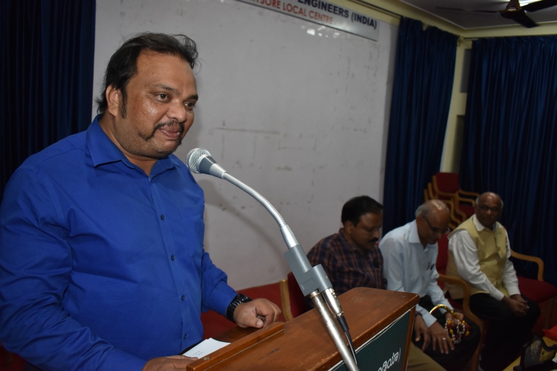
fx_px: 418
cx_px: 278
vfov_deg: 47.9
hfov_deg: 67.4
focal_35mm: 27
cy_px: 186
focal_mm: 18
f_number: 3.5
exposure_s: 1/200
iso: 1000
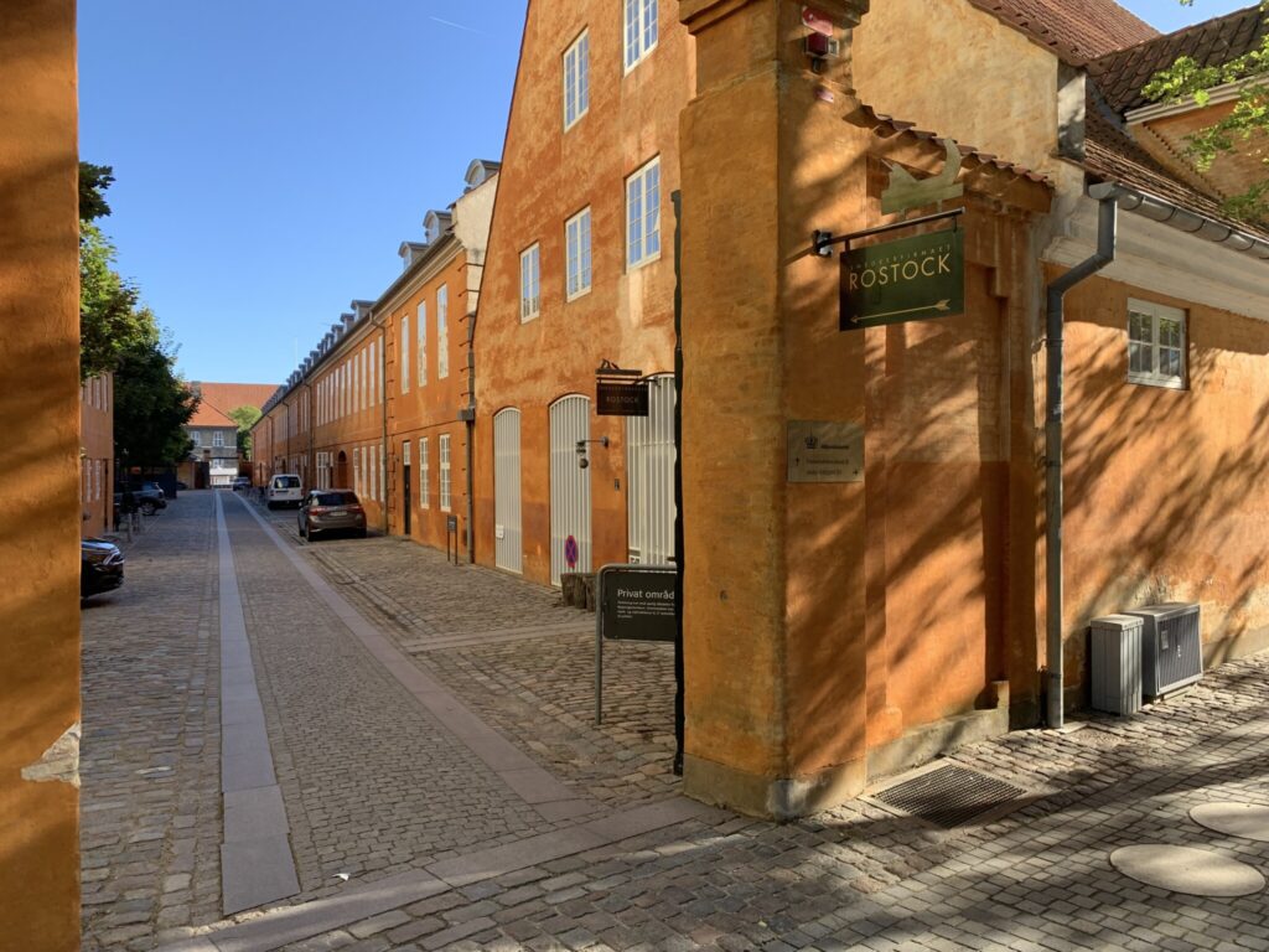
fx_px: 953
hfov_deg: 67.3
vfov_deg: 53.1
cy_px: 476
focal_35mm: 26
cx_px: 634
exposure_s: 1/437
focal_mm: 4.25
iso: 25
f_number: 1.8
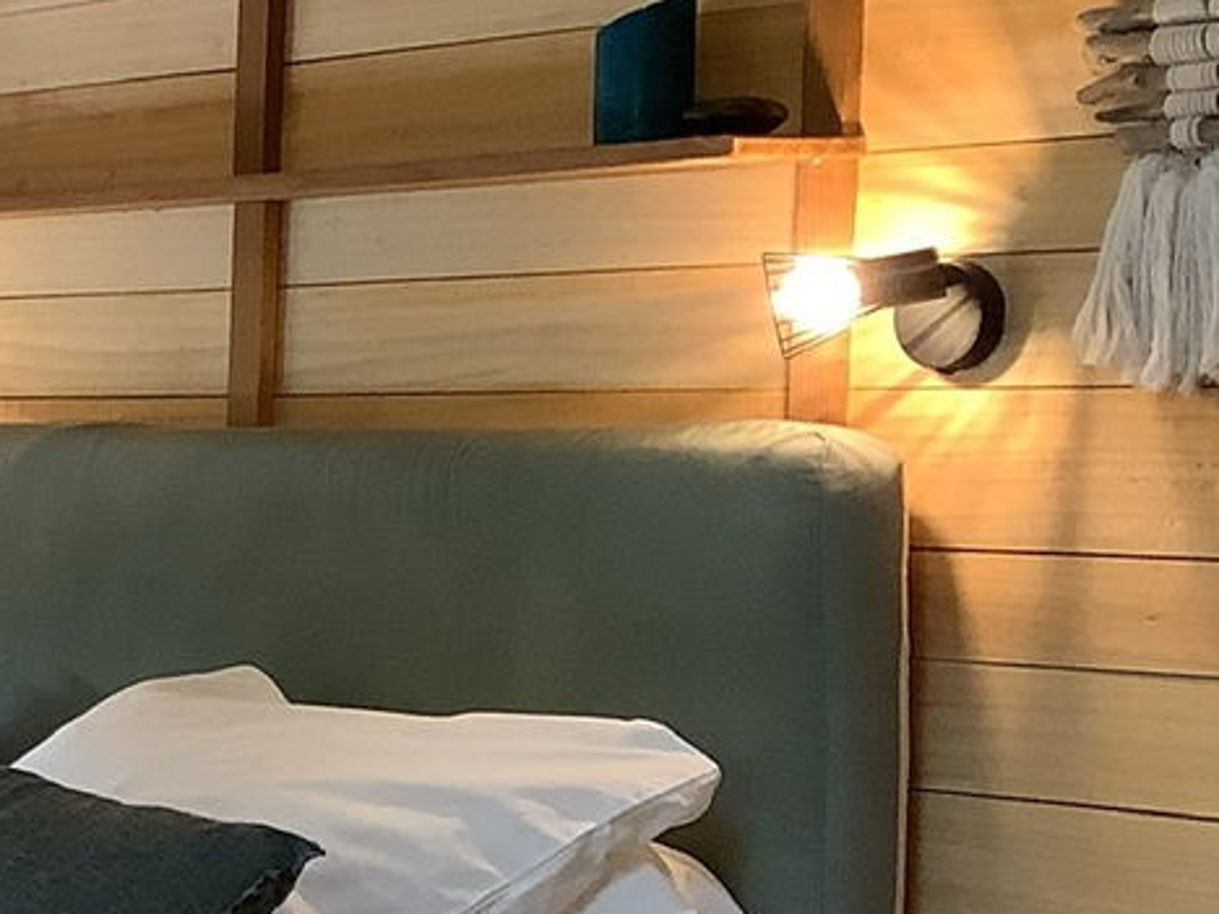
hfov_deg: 16.7
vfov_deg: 13.9
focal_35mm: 106
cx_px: -675
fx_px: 3733
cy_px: 589
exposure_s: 1/50
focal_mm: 3.3
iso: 64
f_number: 2.4
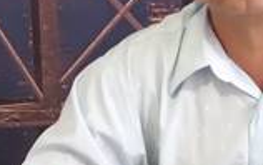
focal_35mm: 94
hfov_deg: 21.9
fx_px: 674
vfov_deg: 13.9
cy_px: 94
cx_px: 191
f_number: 2
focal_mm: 3.54
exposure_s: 1/25
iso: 425
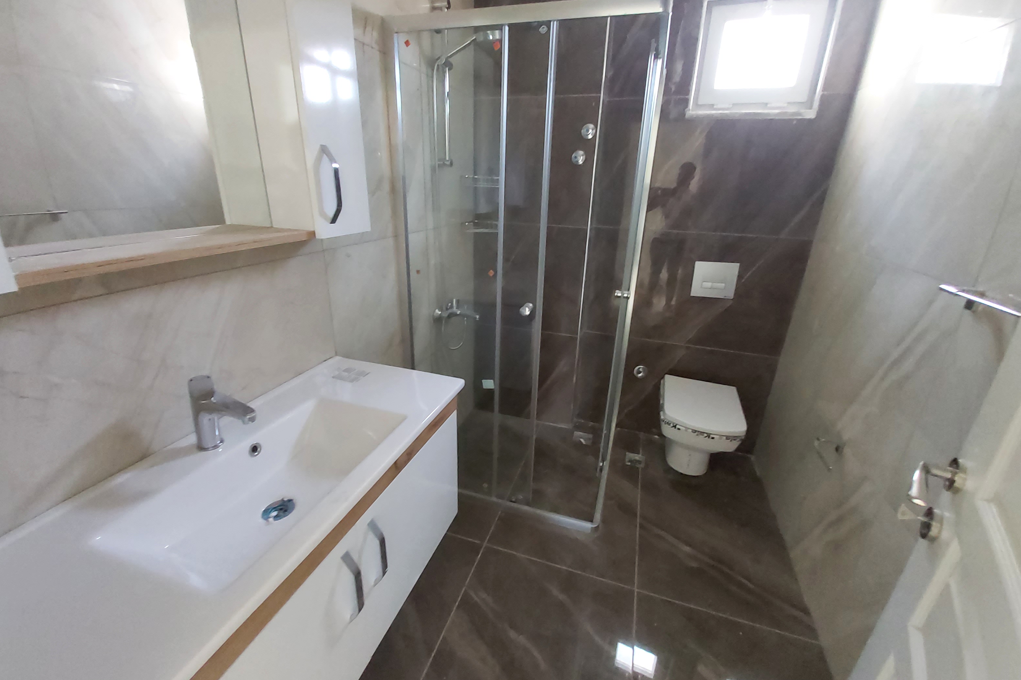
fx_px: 369
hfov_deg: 108.3
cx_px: 498
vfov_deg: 85.4
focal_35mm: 13
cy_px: 338
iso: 320
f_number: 2.2
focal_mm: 1.42
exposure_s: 1/25
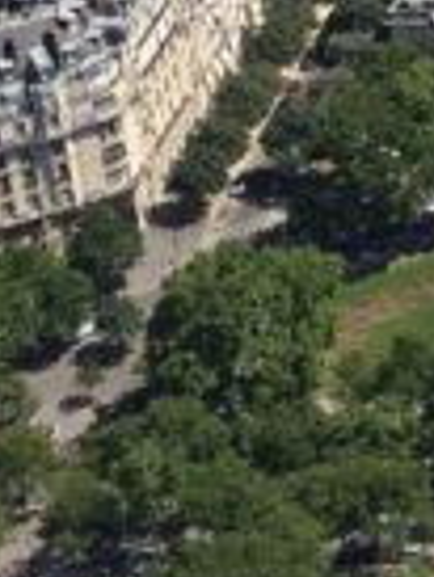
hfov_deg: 6.1
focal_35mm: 216
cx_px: 1530
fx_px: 3605
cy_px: -611
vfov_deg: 8.6
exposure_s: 1/1876
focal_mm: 4.15
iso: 25
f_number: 2.2
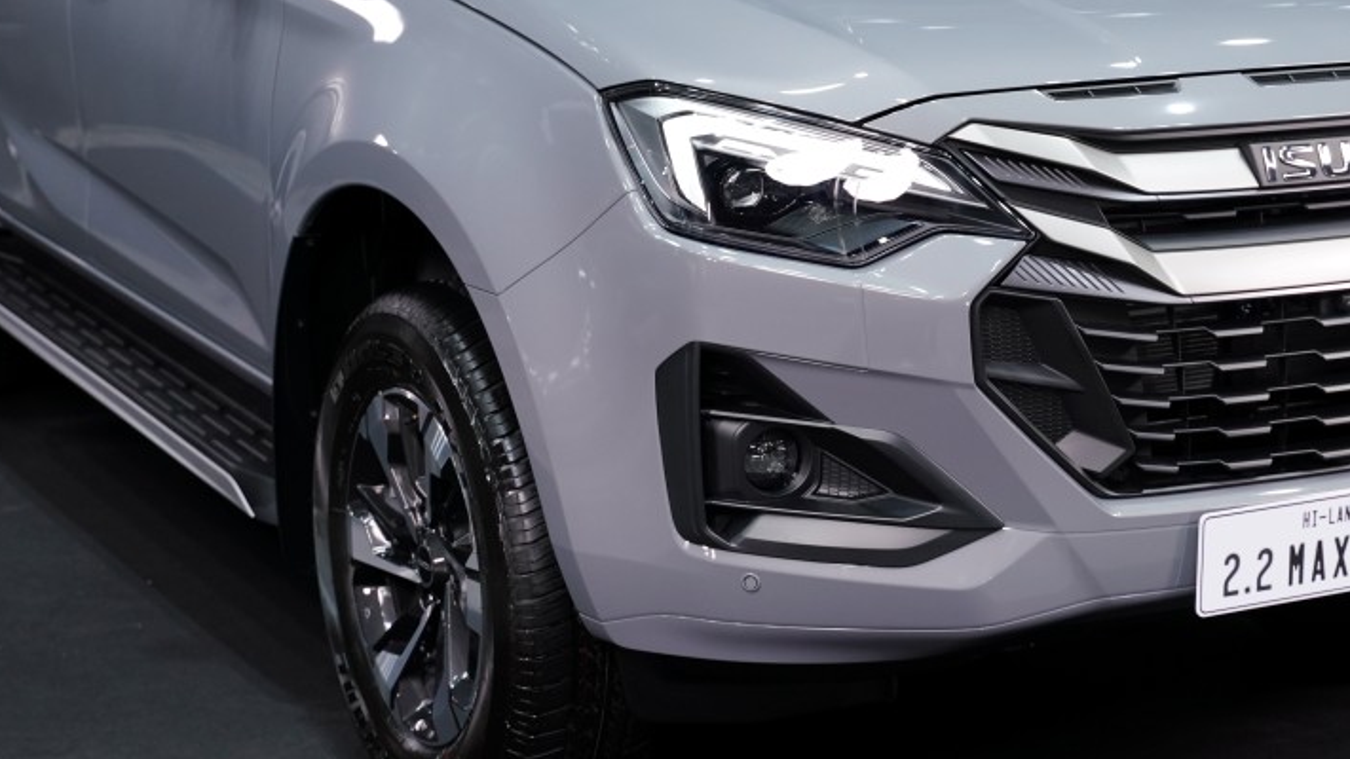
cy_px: 152
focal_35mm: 83
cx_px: 730
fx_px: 2971
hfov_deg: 25.6
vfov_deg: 14.5
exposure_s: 1/160
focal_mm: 47
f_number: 4
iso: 800
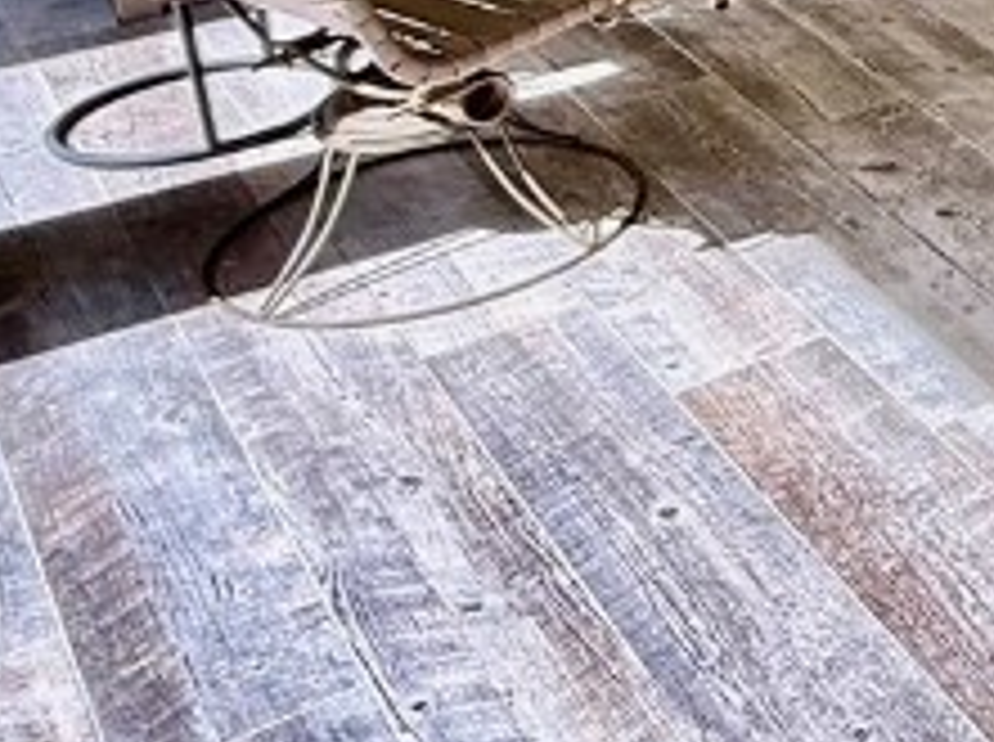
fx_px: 1863
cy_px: -193
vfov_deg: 20.7
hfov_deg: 21.1
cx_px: 1750
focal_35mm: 65
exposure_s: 1/163
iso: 64
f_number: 2.2
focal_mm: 2.22
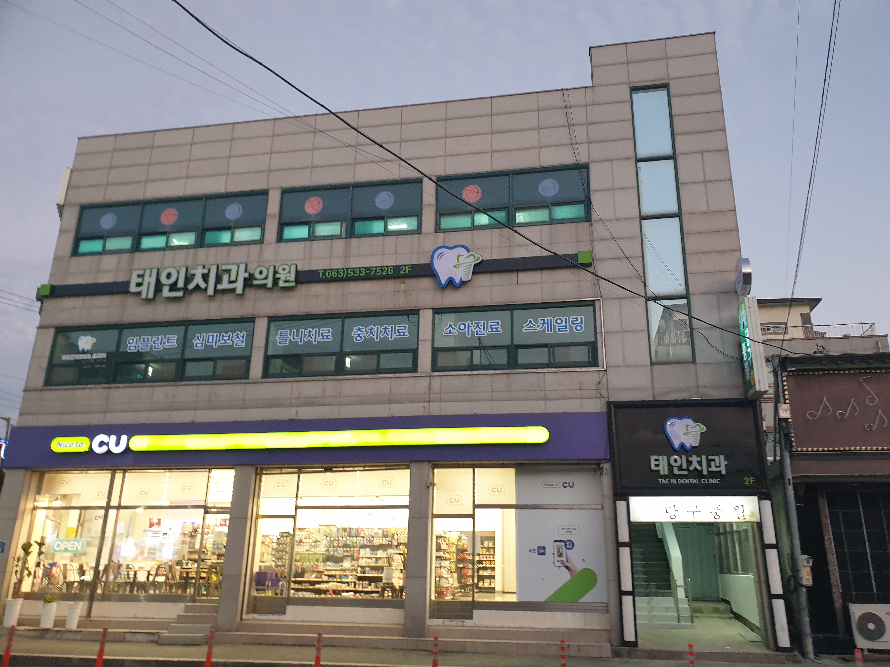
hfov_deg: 67.3
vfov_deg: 53.1
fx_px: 668
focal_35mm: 26
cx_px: 445
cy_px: 334
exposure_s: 1/60
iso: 250
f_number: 2.4
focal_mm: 4.3
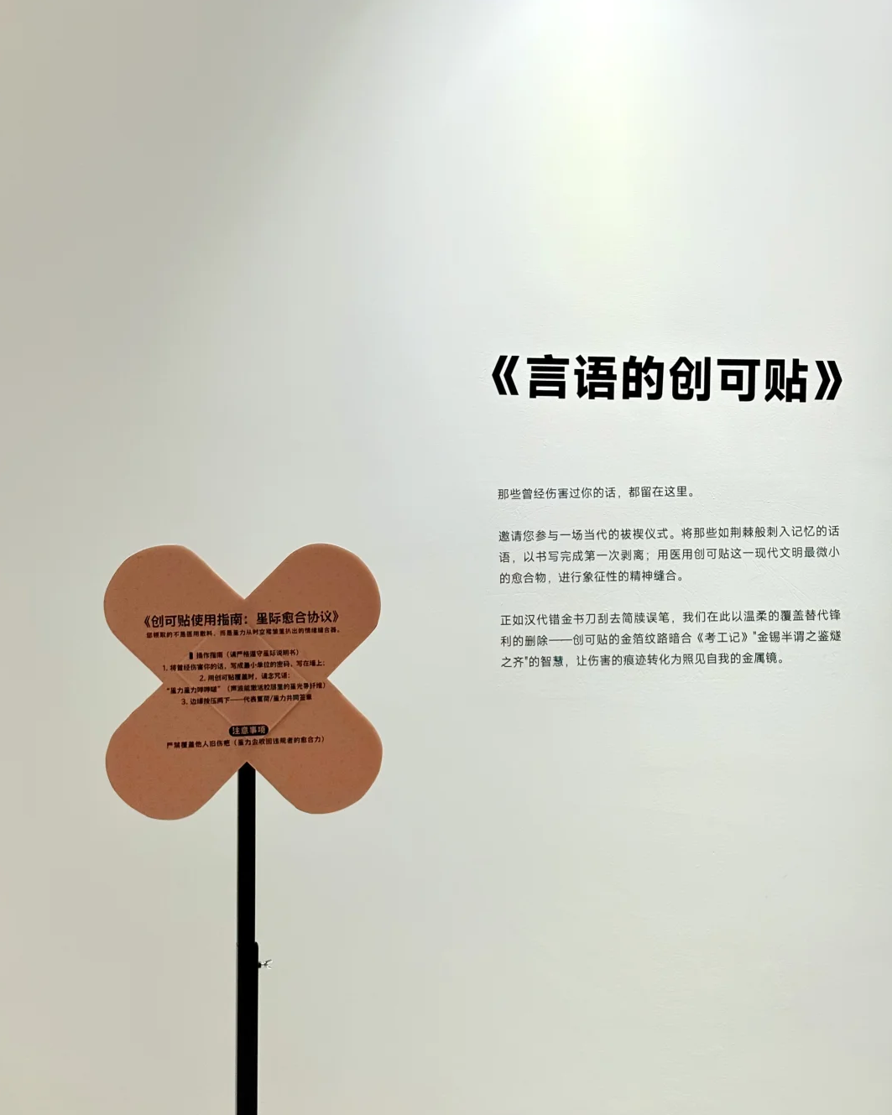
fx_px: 1815
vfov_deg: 34.1
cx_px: 449
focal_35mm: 55
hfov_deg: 27.6
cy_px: 586
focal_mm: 5.96
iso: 40
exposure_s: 1/100
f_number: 1.6
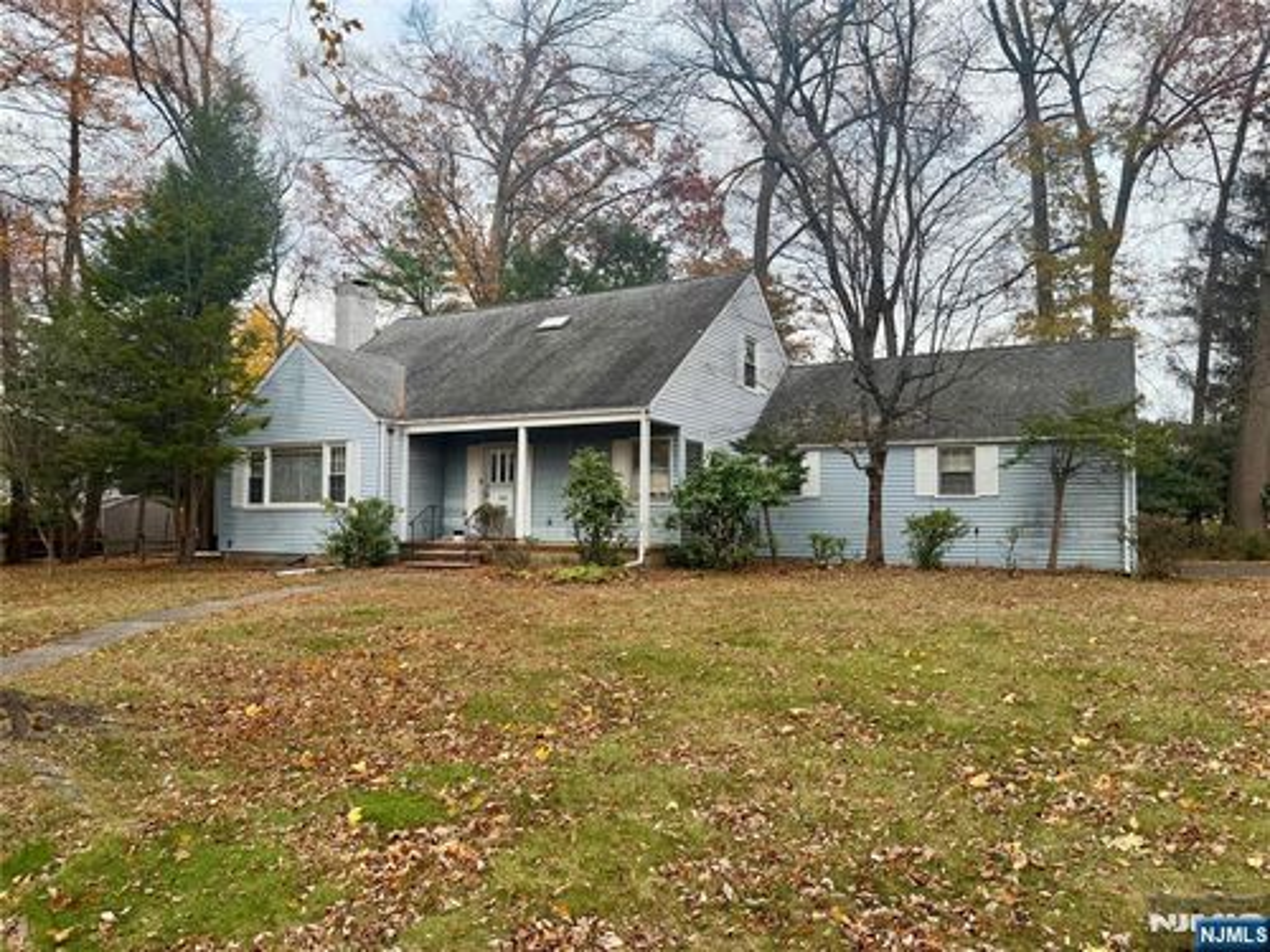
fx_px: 881
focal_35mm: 24
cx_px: 635
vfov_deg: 56.8
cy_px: 476
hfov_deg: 71.6
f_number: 1.78
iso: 100
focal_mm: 6.76
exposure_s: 1/365
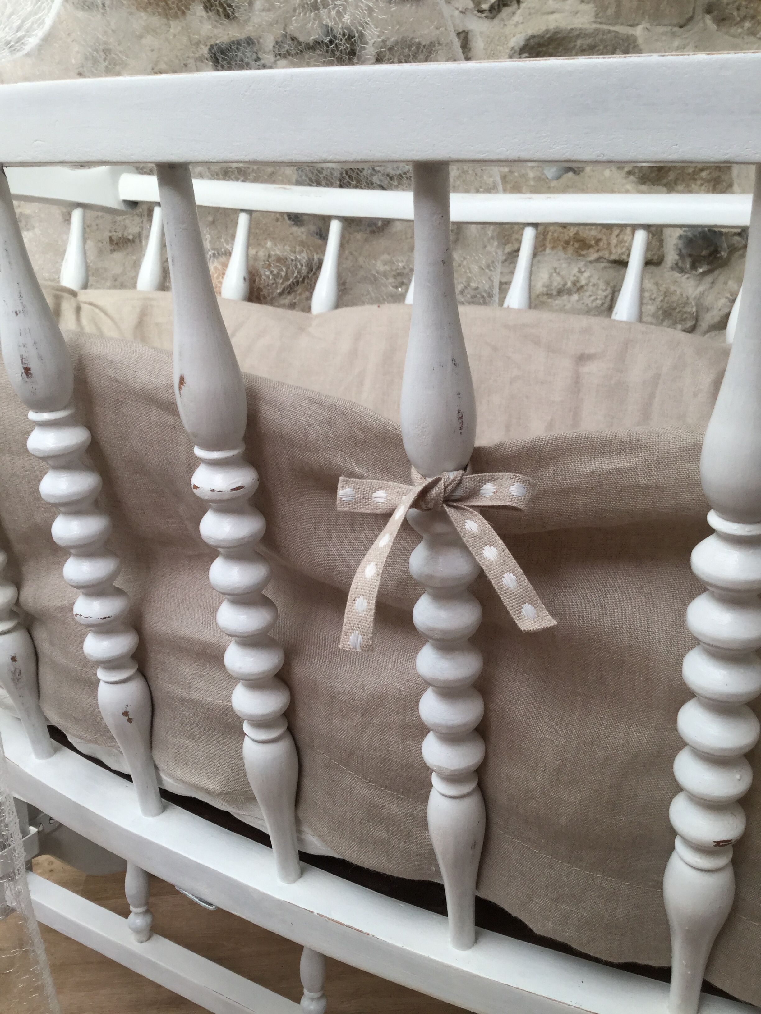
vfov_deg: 58.4
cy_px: 507
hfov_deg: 45.4
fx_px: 909
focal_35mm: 31
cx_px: 380
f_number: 2.4
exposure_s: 1/100
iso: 50
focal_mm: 3.3
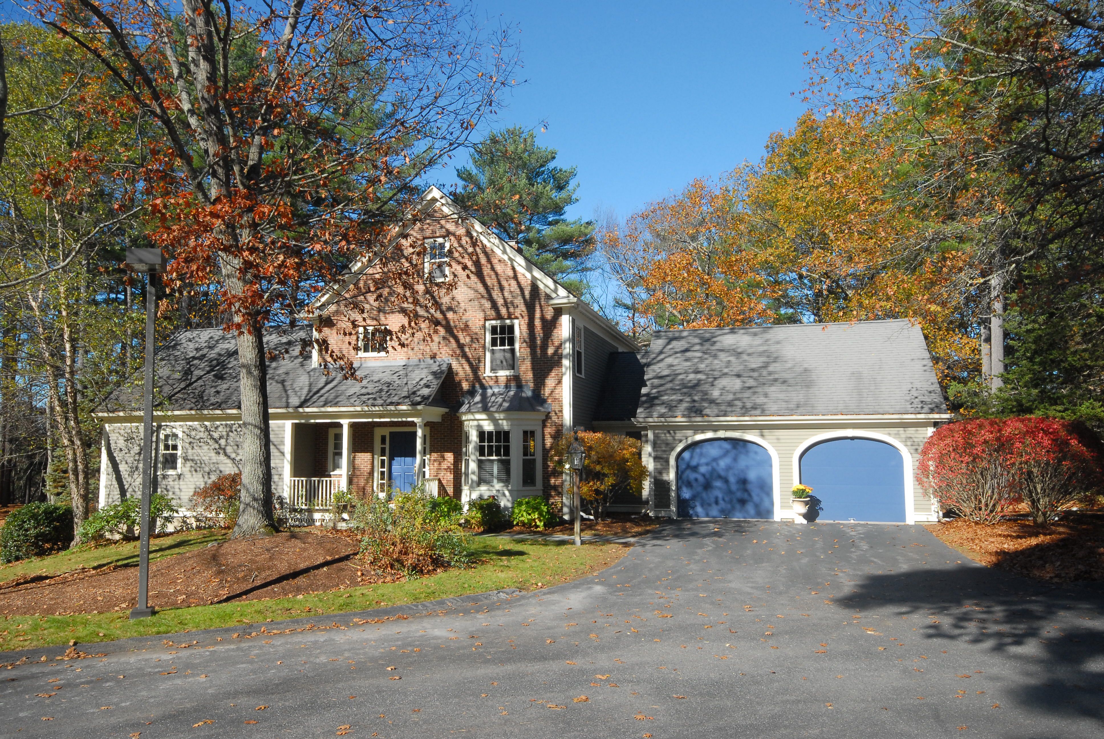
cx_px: 552
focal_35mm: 27
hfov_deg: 67.3
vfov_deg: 48.0
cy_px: 370
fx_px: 829
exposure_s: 1/125
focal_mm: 18
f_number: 14
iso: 400
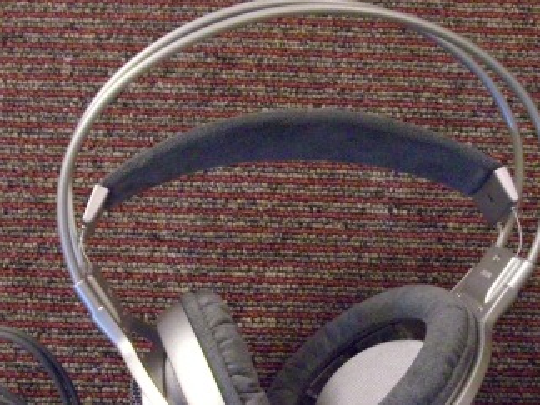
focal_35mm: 75
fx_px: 1170
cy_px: 340
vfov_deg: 19.4
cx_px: 257
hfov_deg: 26.0
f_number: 2.8
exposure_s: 1/30
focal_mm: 7.9
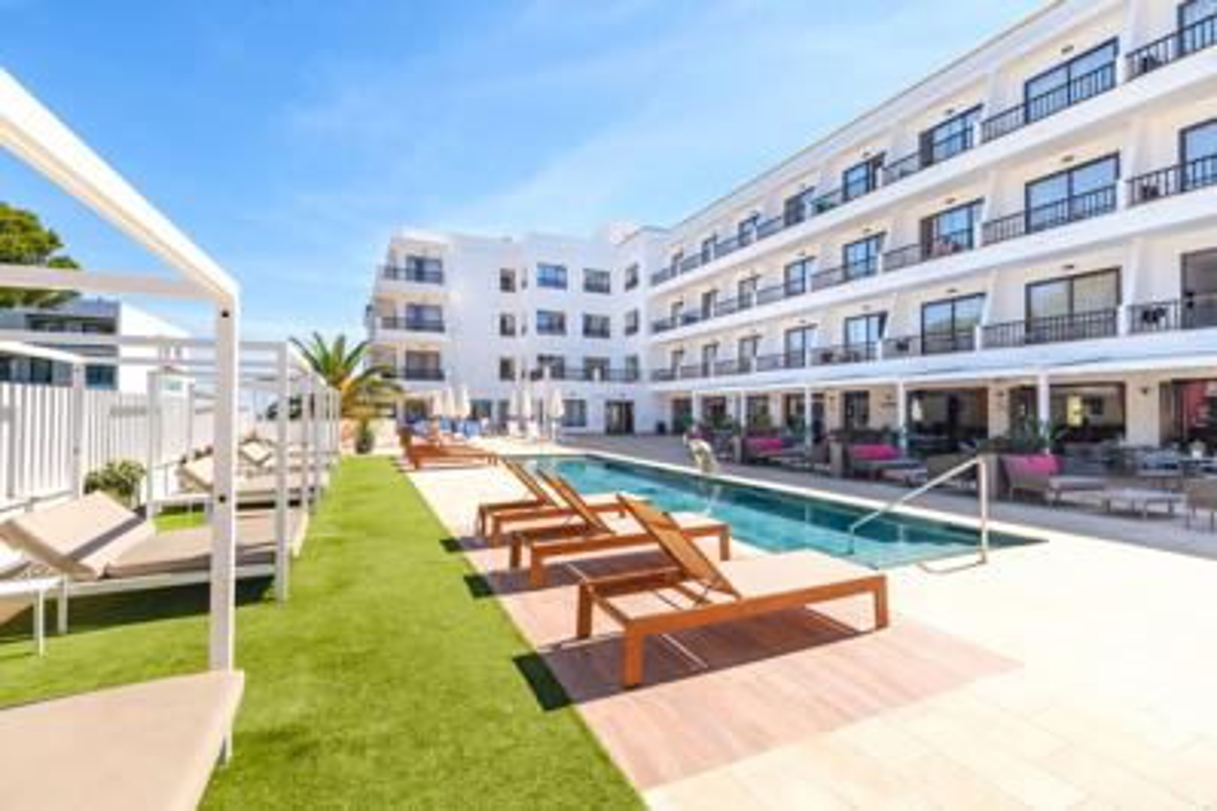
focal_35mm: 15
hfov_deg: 100.4
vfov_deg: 77.3
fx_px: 507
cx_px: 608
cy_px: 406
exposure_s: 1/3200
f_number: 8
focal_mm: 10.3
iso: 125
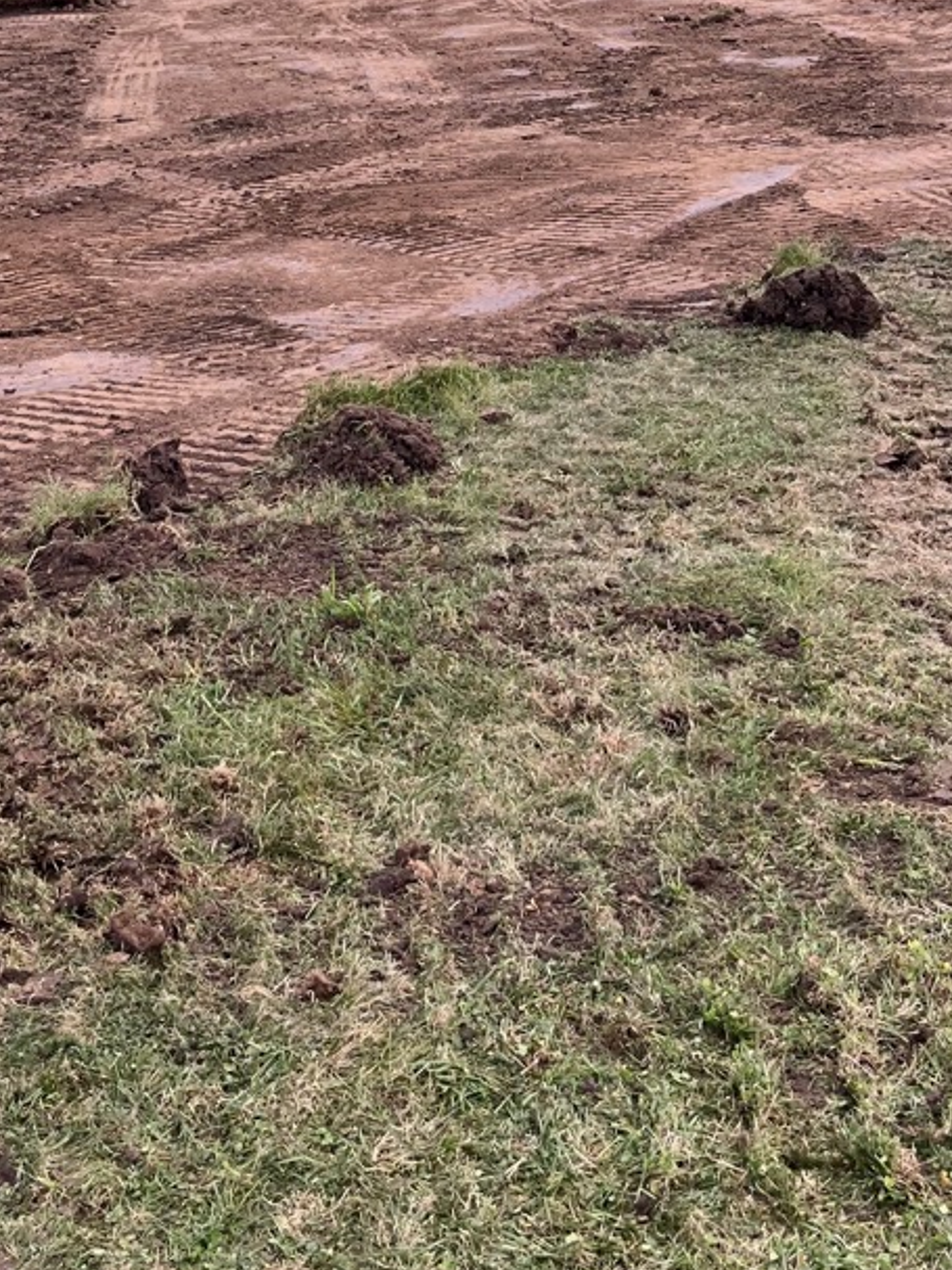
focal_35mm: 60
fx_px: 2201
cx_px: 425
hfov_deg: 24.4
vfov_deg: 31.2
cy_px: 216
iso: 50
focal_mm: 5.1
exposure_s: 1/469
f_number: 1.6
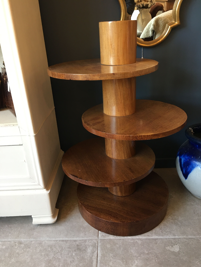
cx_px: 100
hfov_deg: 48.2
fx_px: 225
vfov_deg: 61.7
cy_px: 134
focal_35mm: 29
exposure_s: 1/17
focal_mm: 4.15
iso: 50
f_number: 2.2
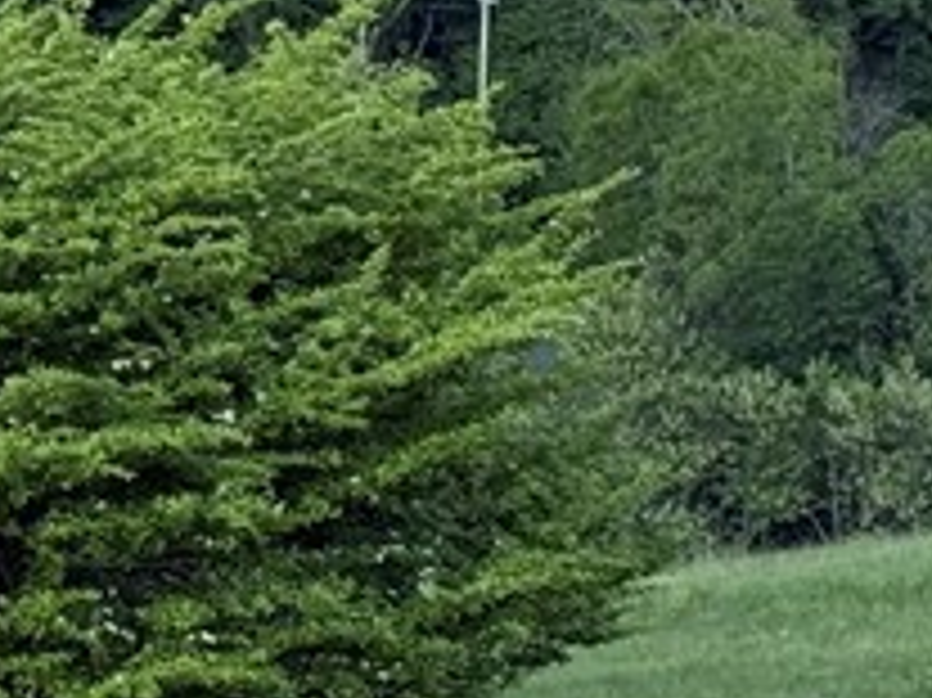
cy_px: -392
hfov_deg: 8.3
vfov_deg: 6.2
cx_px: 1040
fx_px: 6404
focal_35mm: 238
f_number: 1.78
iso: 80
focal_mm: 6.76
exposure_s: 1/1203
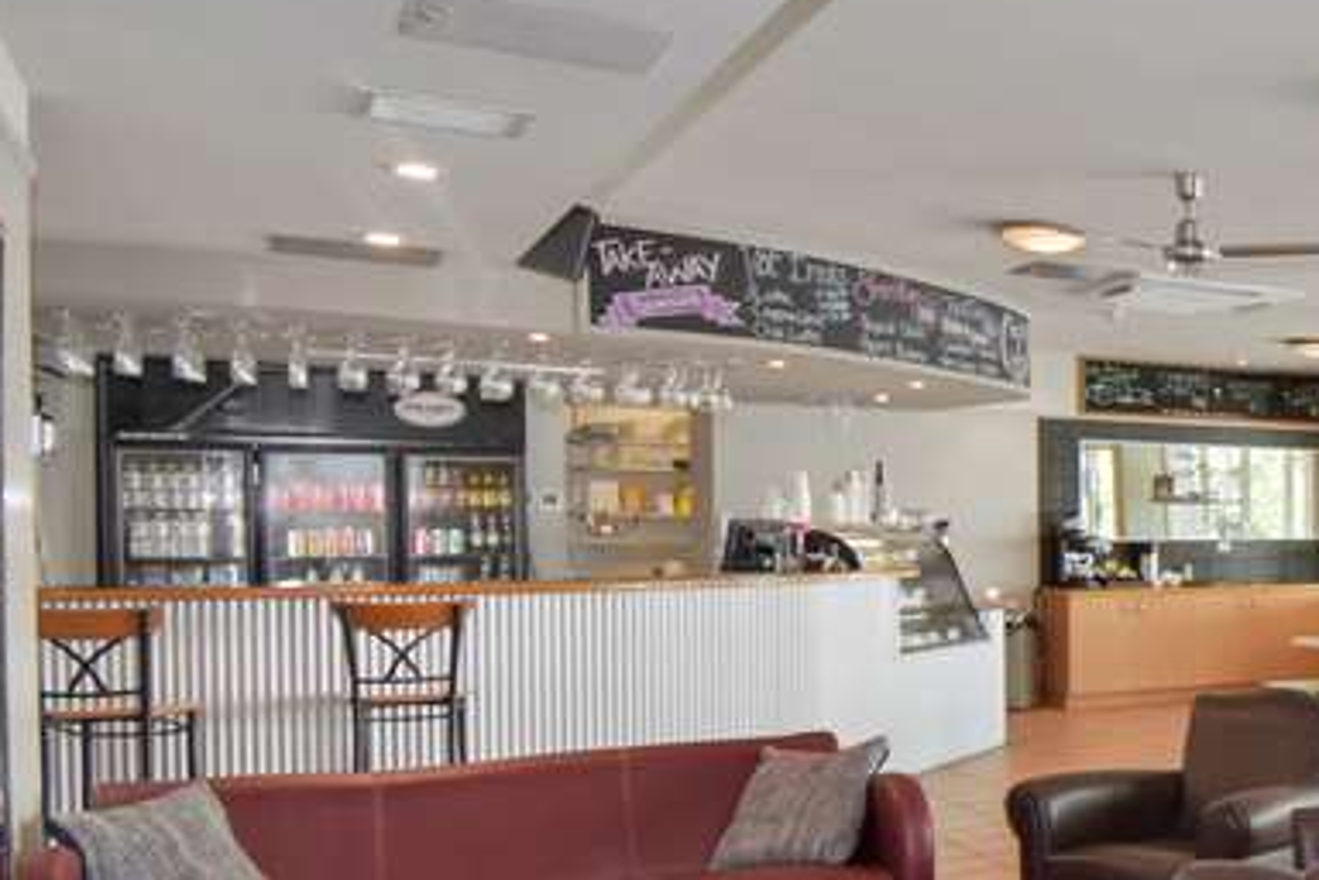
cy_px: 571
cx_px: 1688
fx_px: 1465
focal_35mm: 40
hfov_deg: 34.9
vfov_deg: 33.2
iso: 500
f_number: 4.5
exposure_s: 1/15
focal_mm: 10
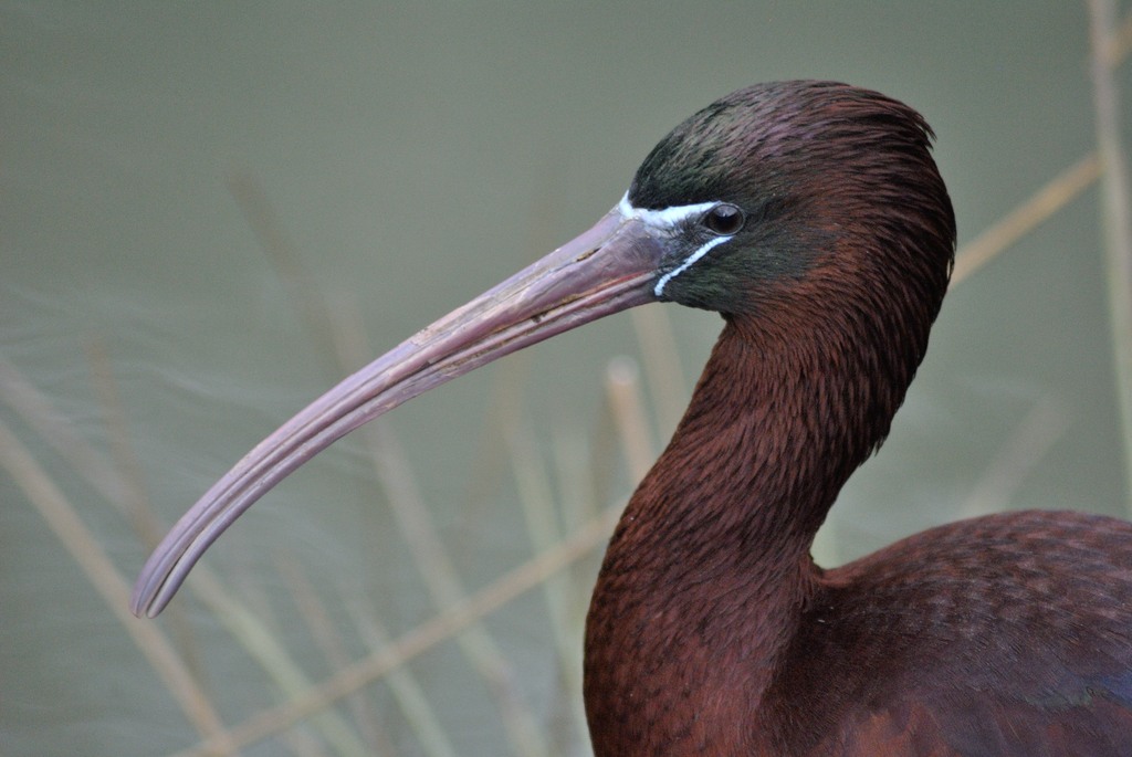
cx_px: 566
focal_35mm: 450
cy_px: 378
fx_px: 14164
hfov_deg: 4.6
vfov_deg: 3.1
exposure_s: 1/500
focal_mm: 300
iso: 900
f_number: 5.6
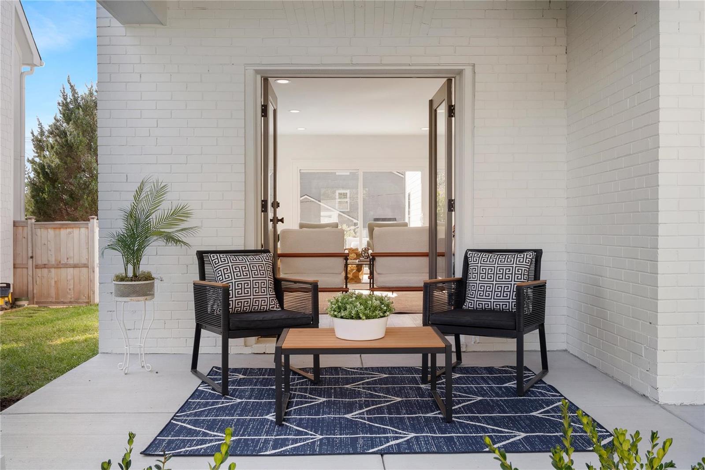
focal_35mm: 32
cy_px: 235
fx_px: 626
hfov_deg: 58.7
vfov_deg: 41.1
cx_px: 352
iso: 400
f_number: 6.3
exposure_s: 1/125
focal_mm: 16
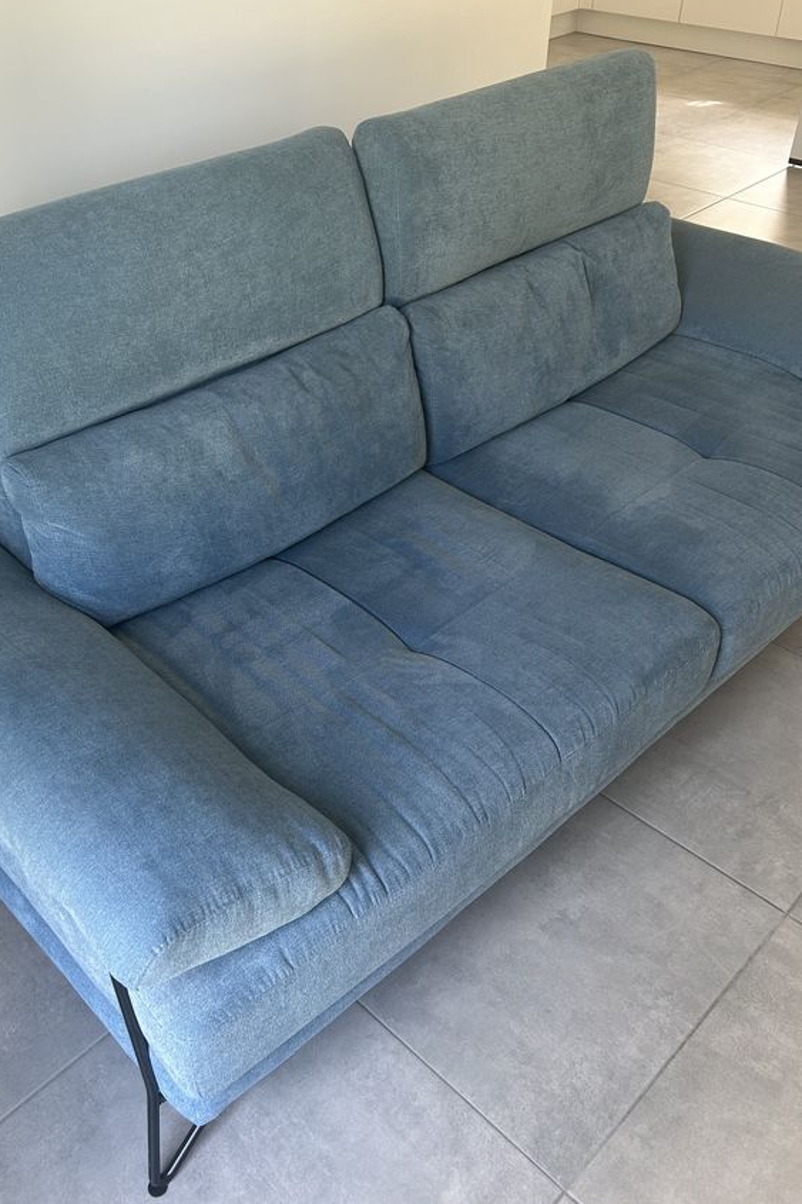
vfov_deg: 58.7
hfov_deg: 40.9
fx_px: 1070
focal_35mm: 32
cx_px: 322
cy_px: 584
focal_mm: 5.7
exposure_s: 1/121
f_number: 1.5
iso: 80
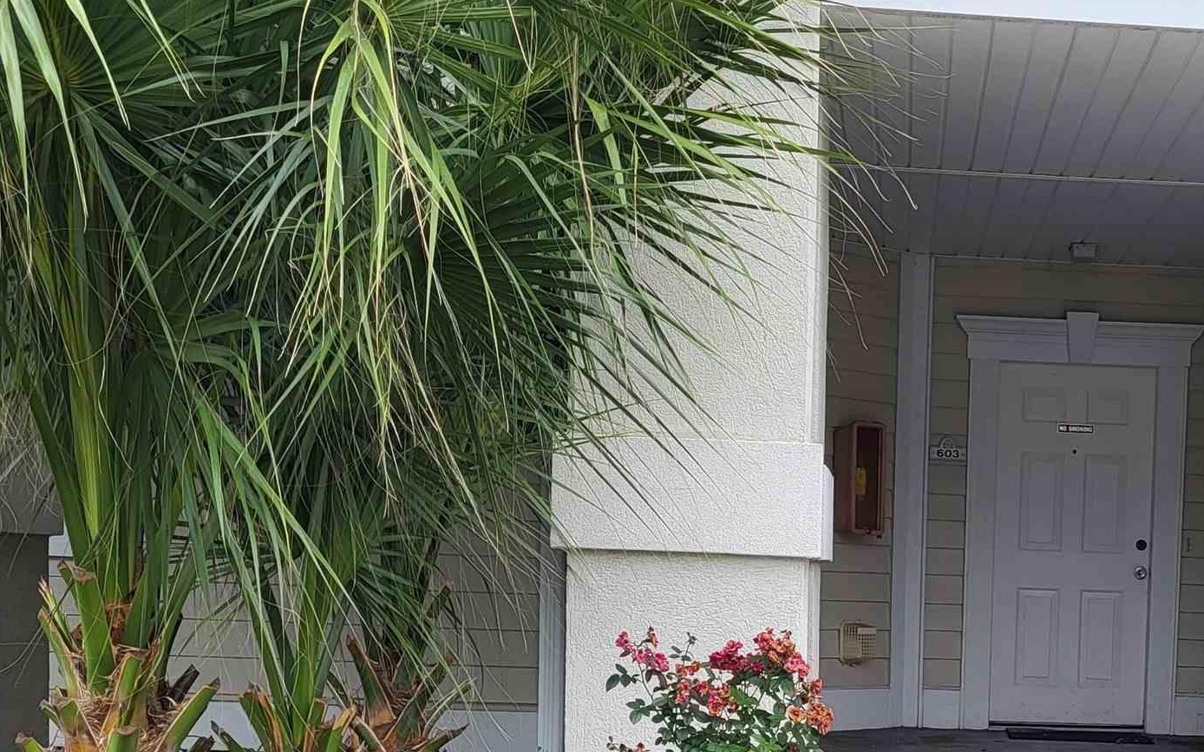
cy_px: 723
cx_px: 1063
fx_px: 2001
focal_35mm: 61
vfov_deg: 20.7
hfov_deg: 32.0
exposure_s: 1/240
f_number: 1.8
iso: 40
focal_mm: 5.4
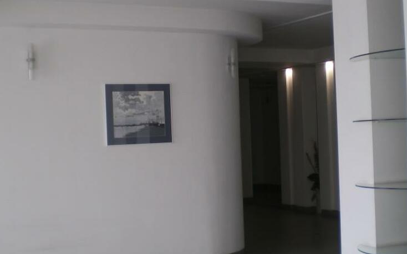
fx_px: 666
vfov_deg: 21.6
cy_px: 138
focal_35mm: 60
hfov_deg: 34.0
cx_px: 201
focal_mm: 6.3
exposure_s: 1/30
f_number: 3.1
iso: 64
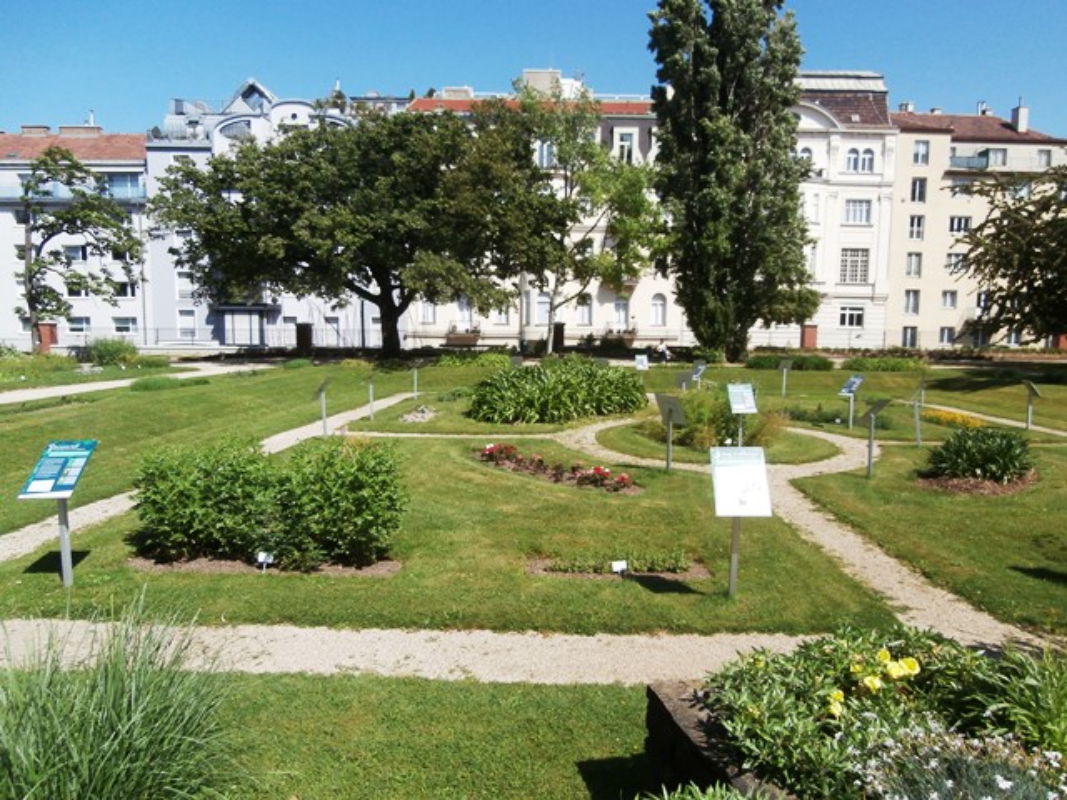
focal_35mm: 24
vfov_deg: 56.8
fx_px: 740
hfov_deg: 71.6
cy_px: 400
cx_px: 534
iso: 100
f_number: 3
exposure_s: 1/1250
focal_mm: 4.2
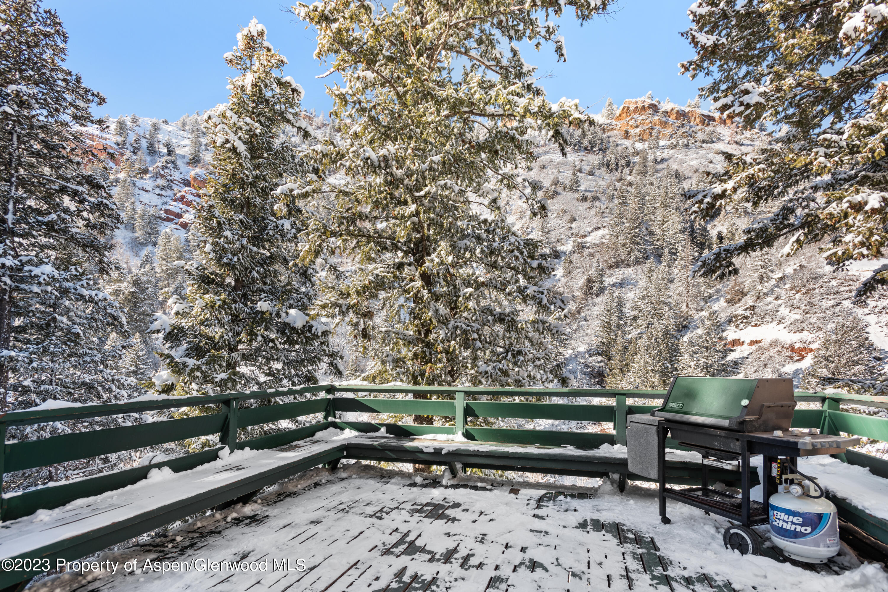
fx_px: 419
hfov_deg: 93.3
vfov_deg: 70.5
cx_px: 444
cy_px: 296
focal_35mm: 17
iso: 100
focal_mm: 17
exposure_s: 1/50
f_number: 7.1
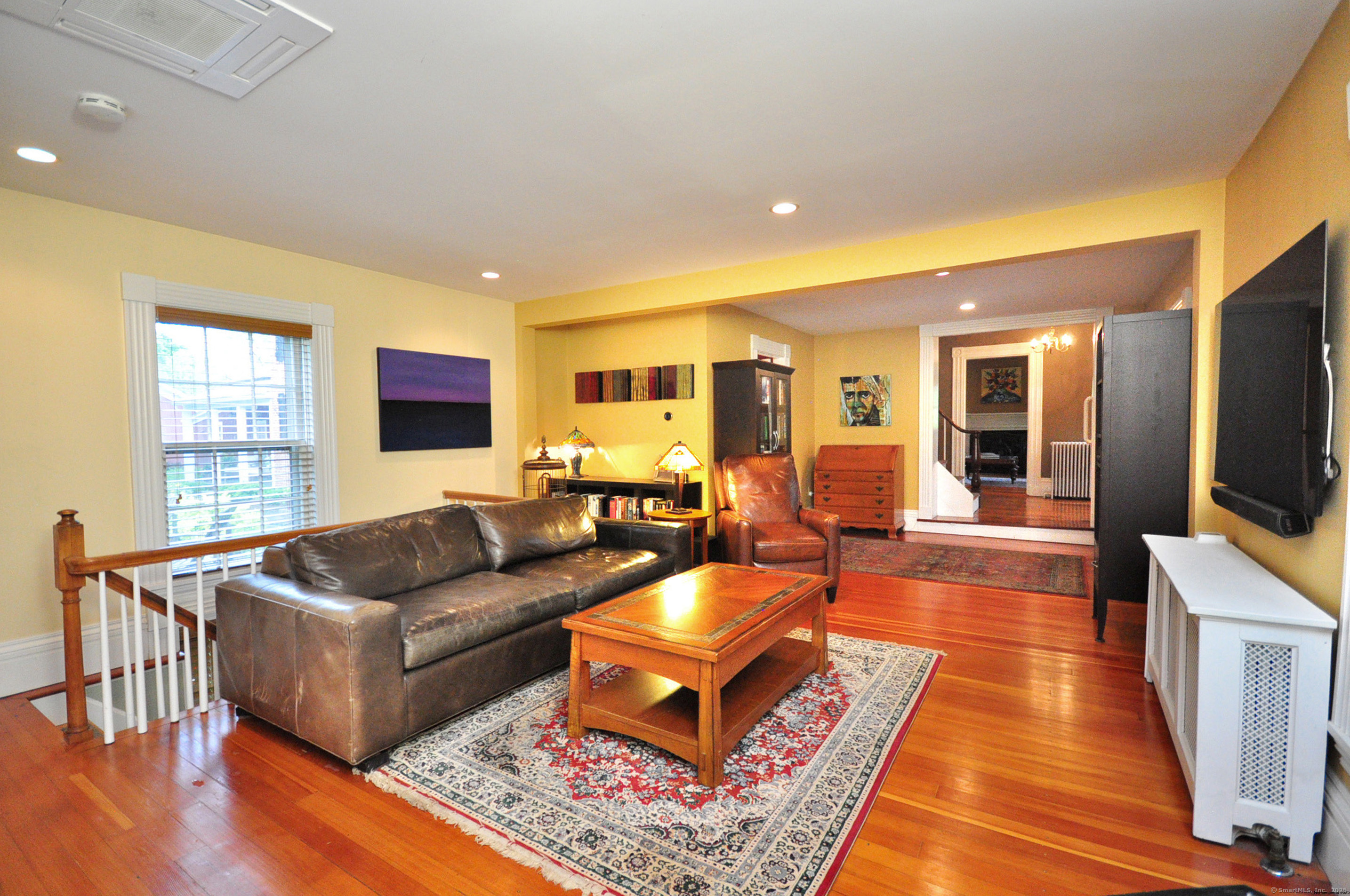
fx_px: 562
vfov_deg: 77.2
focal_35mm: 15
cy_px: 448
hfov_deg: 100.5
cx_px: 675
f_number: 4
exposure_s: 1/100
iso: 2000
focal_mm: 10
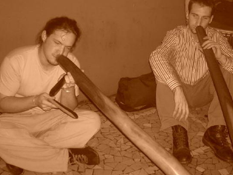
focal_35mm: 45
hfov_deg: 42.0
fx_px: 303
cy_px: 76
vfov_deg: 32.1
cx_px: 126
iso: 80
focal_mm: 5.8
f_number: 2.8
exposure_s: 1/60.1
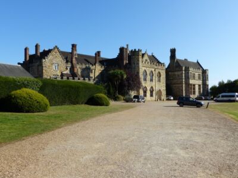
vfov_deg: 45.4
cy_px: 89
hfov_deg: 58.4
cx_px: 119
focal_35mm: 31
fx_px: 213
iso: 100
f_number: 4
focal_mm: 5.5
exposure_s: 1/1000
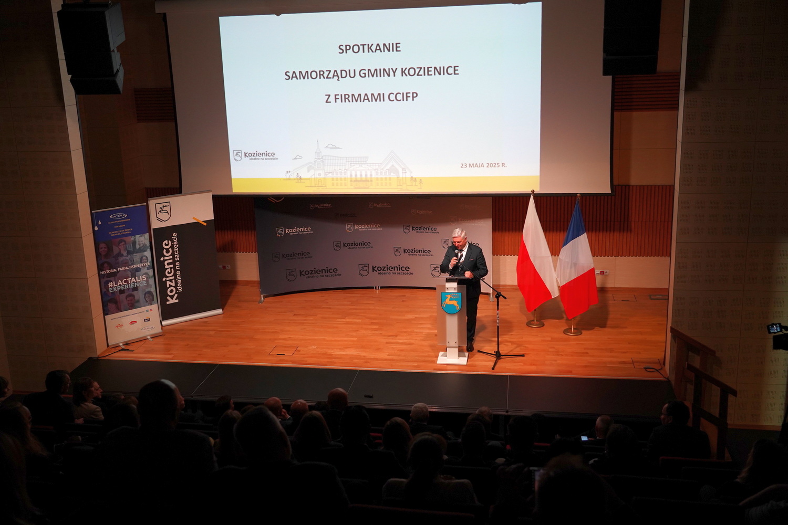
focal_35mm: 30
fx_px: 657
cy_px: 262
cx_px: 394
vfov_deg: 43.6
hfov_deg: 61.9
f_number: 4
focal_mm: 30
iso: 2000
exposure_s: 1/160
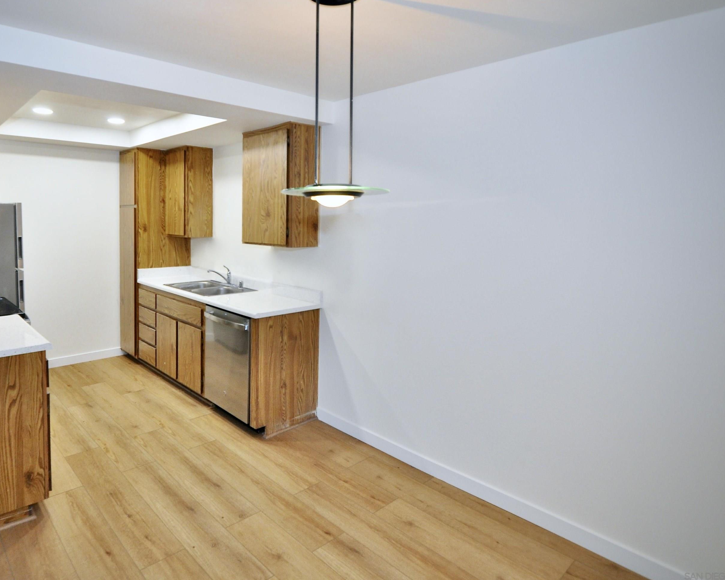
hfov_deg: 80.8
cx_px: 297
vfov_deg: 69.2
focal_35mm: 20
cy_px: 278
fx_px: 420
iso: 800
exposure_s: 1/60
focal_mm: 11
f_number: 4
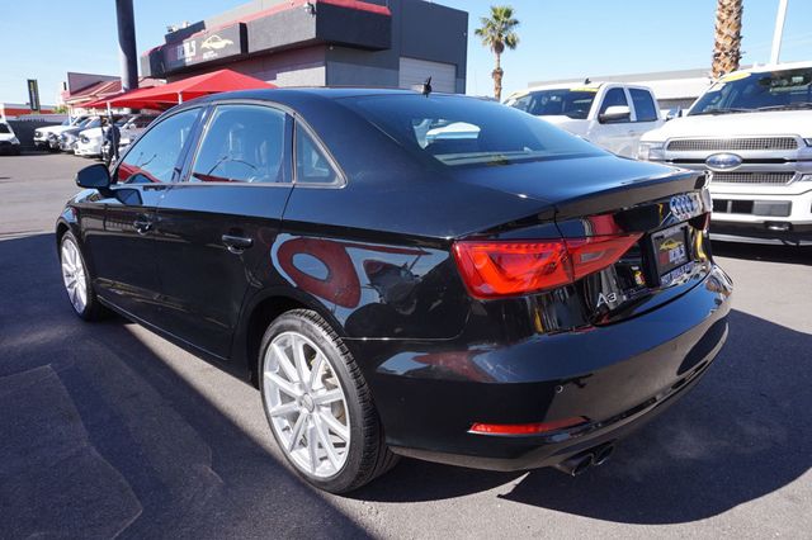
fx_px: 541
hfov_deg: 73.8
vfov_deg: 53.1
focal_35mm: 24
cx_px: 406
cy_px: 270
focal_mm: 16
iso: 100
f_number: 8
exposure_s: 1/100
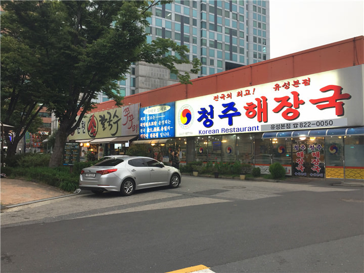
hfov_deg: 61.7
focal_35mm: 29
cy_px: 136
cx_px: 182
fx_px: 305
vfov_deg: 48.2
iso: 32
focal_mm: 4.15
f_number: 2.2
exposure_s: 1/40
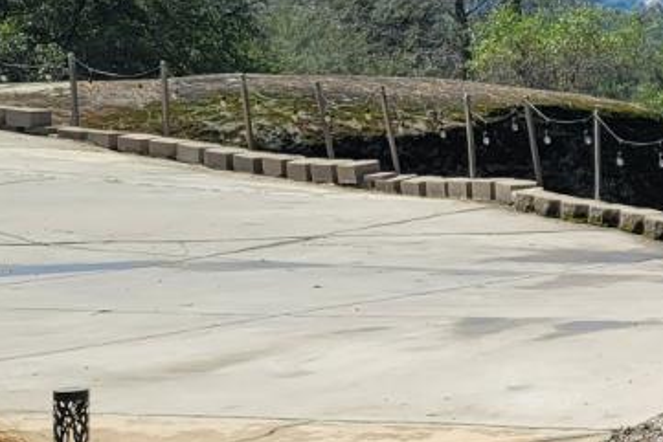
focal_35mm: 108
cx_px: 1304
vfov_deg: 12.6
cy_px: 87
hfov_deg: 15.4
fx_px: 1990
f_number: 1.8
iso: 20
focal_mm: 7
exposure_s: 1/796
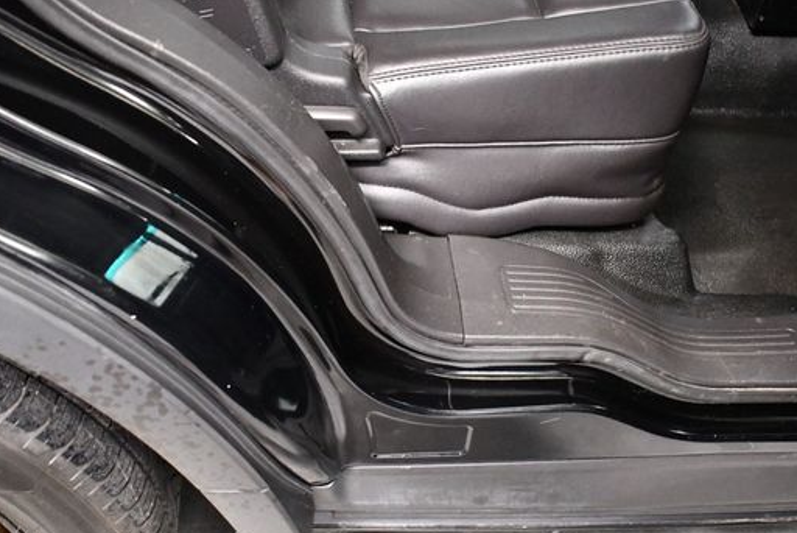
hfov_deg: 43.6
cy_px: 327
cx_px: 391
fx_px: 997
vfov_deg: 29.8
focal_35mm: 45
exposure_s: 1/60
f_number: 3.5
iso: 6400
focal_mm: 18
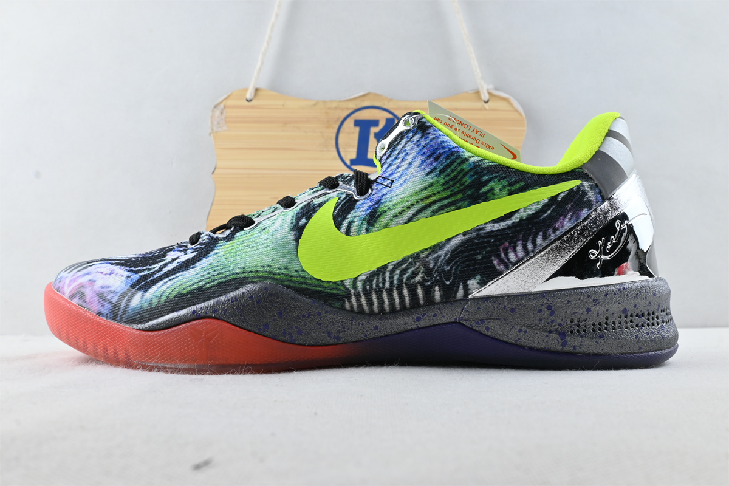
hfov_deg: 53.1
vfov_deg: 36.9
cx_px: 364
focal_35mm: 36
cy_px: 243
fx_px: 729
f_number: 10
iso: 100
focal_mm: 24
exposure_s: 1/13
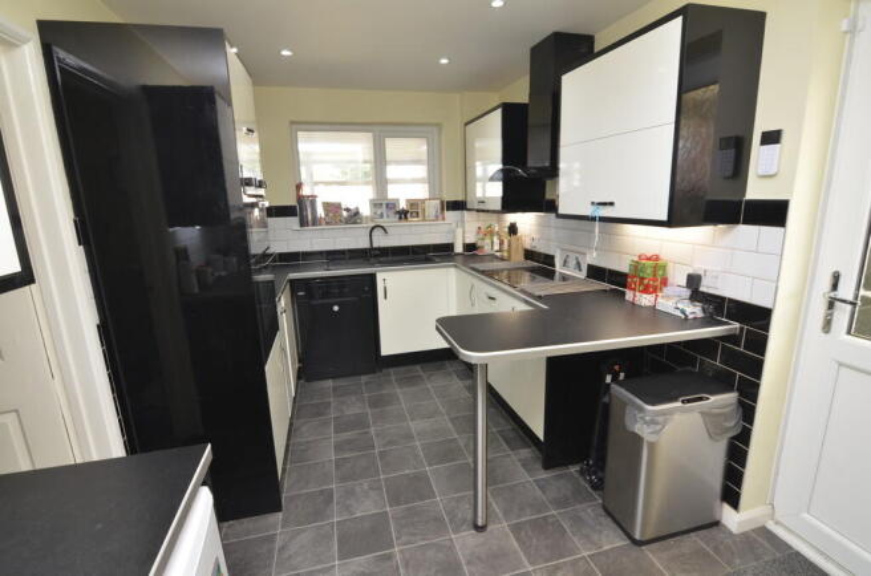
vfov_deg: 71.8
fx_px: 398
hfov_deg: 95.1
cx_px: 436
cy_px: 288
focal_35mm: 16
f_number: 7.1
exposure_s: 1/50
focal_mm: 11
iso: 800
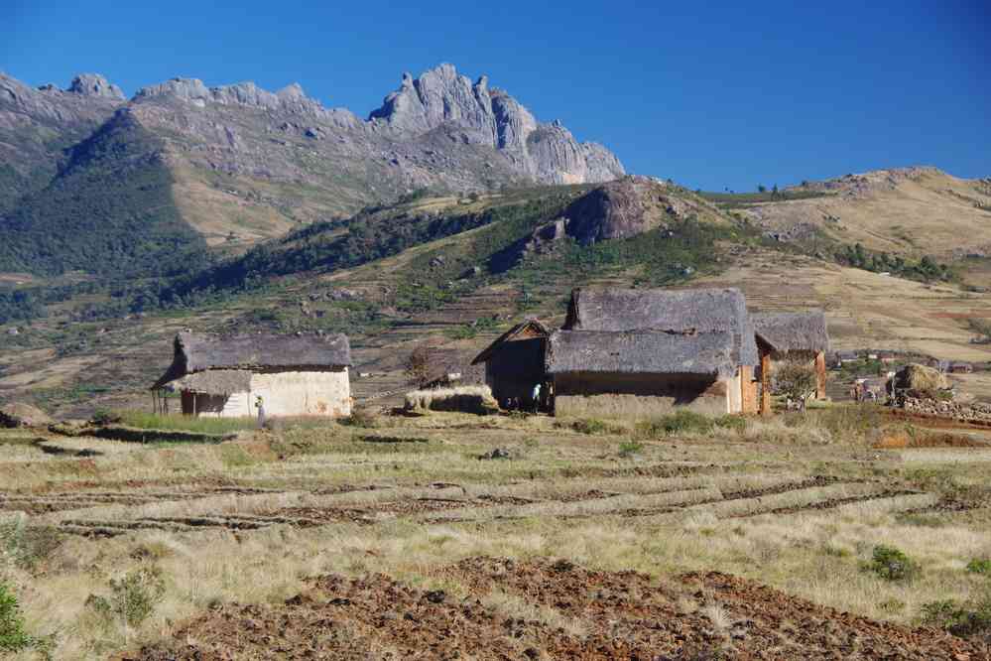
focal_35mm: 98
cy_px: 330
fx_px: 2684
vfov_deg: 14.0
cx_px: 496
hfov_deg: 20.9
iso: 200
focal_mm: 65
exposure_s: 1/100
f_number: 9
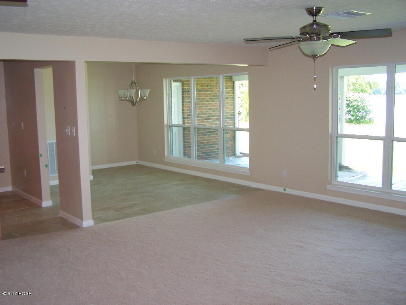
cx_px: 203
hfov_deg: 49.0
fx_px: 446
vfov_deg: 37.8
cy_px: 152
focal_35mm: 38
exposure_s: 1/60
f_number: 2.8
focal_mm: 6.3
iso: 160
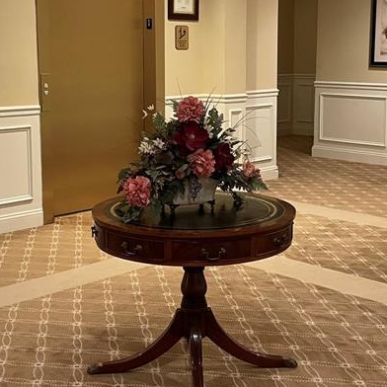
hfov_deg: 28.6
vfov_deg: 28.5
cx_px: 195
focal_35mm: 60
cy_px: 154
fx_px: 759
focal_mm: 4.2
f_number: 1.6
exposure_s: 1/40
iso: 640
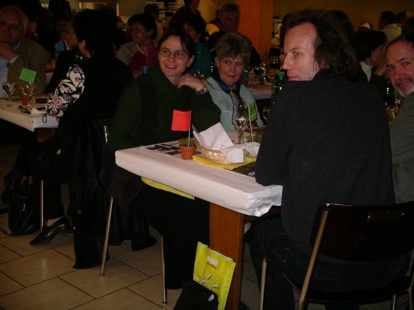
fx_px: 622
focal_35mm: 52
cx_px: 207
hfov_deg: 36.8
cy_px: 155
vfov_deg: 28.0
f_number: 3.2
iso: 200
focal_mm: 10.9
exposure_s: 1/40
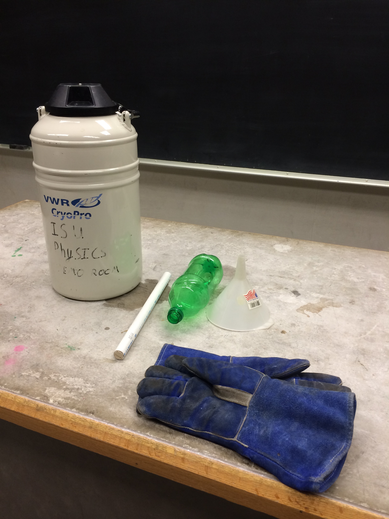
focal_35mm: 30
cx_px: 194
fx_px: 450
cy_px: 260
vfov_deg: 60.0
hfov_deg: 46.8
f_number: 2.2
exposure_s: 1/40
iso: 40
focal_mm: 4.12
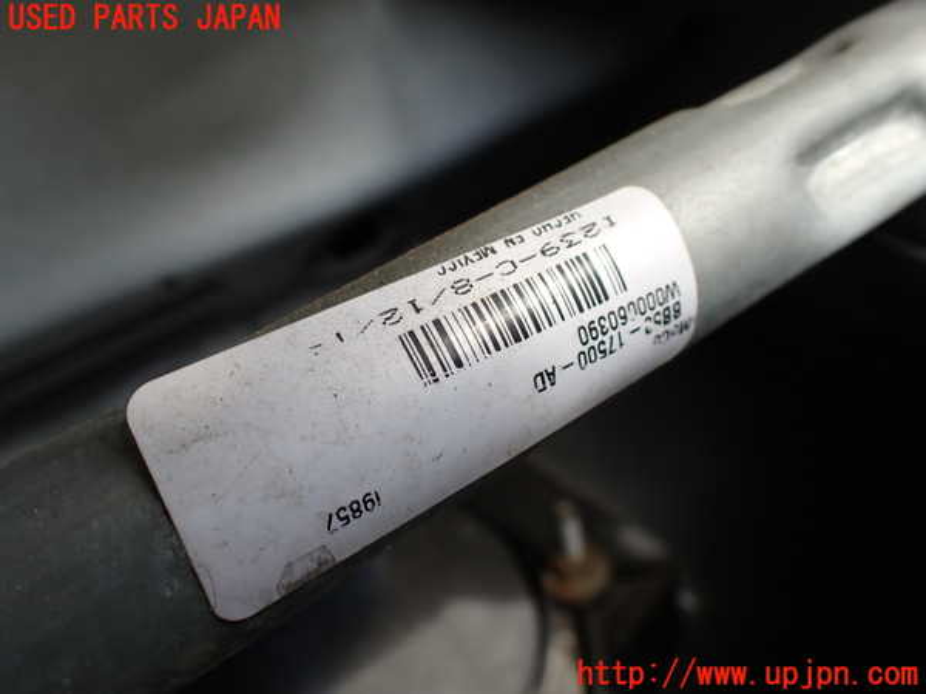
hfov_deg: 60.0
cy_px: 347
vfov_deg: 46.8
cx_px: 463
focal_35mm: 30
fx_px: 803
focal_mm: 5.4
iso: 100
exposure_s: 1/125
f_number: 3.2
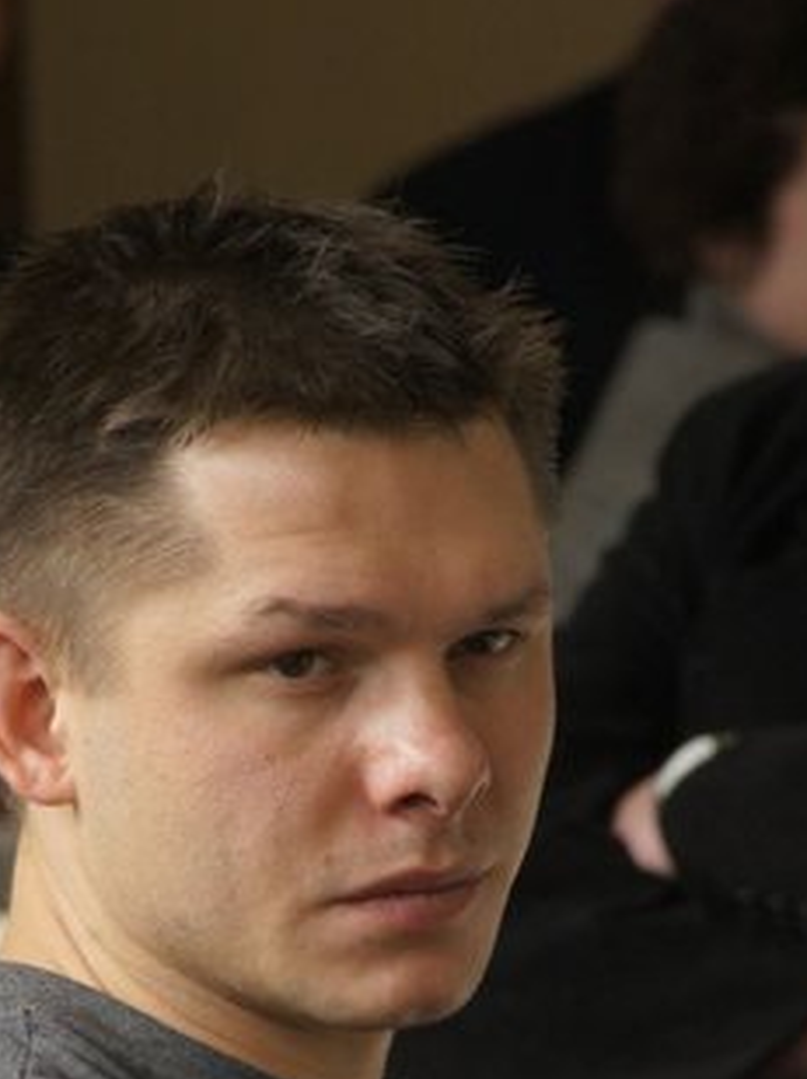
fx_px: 23953
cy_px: 931
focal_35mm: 769
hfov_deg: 1.9
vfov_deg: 2.6
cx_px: 320
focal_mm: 300
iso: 800
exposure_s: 1/160
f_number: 16
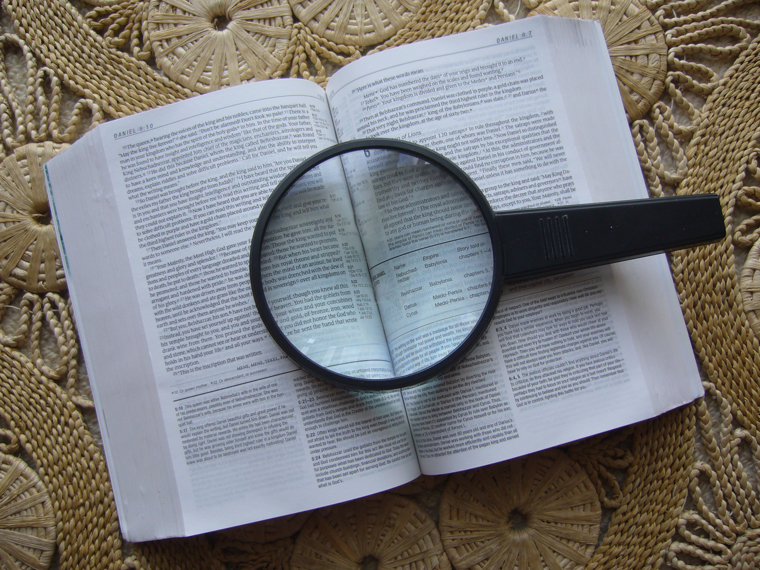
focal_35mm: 35
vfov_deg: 40.7
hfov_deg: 52.6
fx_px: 768
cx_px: 380
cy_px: 285
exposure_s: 1/30
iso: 80
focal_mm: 5.8
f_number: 2.8
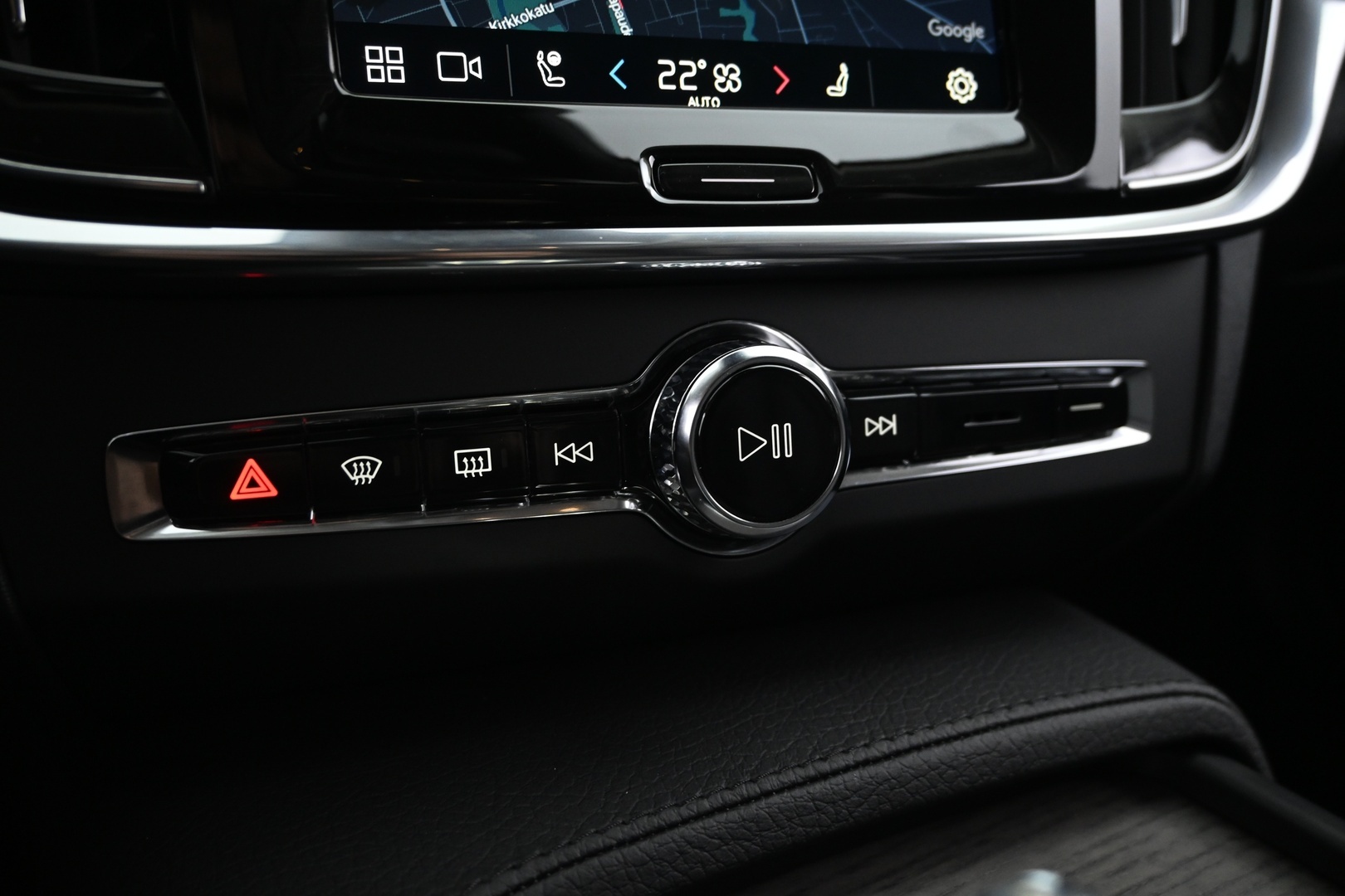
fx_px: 1093
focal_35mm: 29
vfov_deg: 44.6
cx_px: 672
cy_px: 448
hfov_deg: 63.2
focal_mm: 19.5
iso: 1600
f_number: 3.8
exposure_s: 1/13
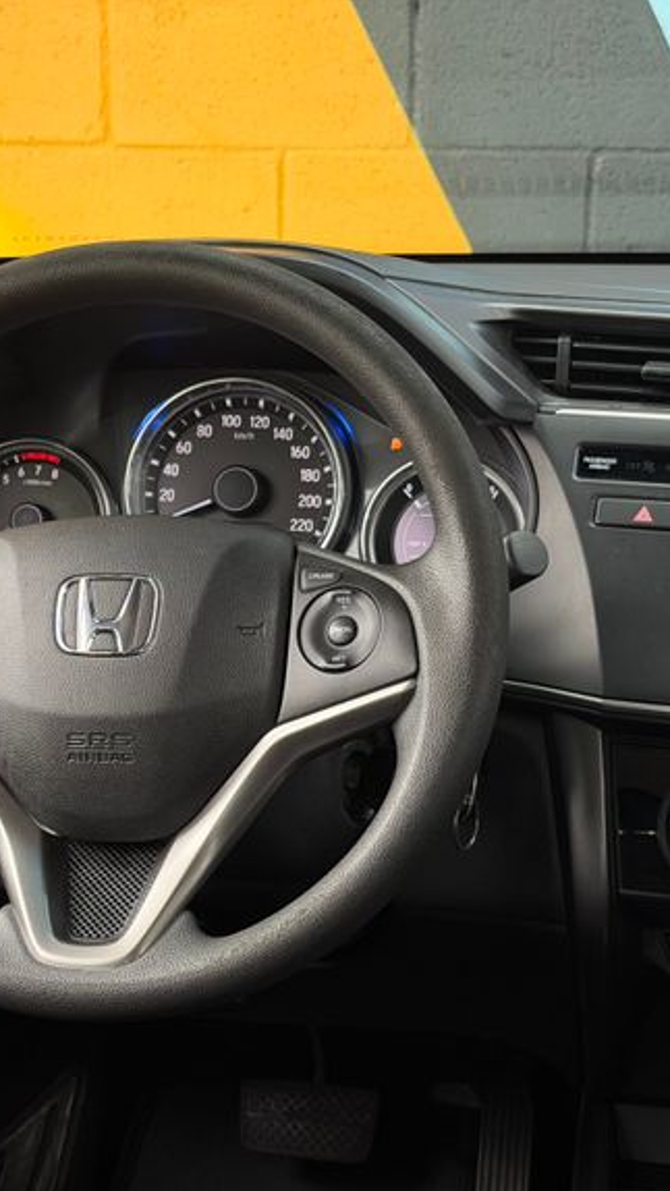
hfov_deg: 17.2
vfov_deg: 30.2
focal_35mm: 70
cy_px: 596
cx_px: 274
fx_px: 2210
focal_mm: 6.76
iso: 200
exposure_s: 1/60
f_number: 1.78
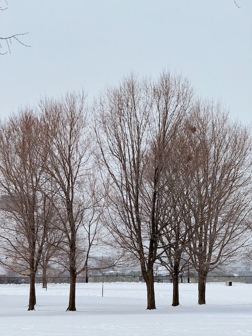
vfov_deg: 16.4
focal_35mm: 120
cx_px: 126
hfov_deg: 12.3
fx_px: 1165
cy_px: 168
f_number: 2.8
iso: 64
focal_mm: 15.66
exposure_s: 1/2083
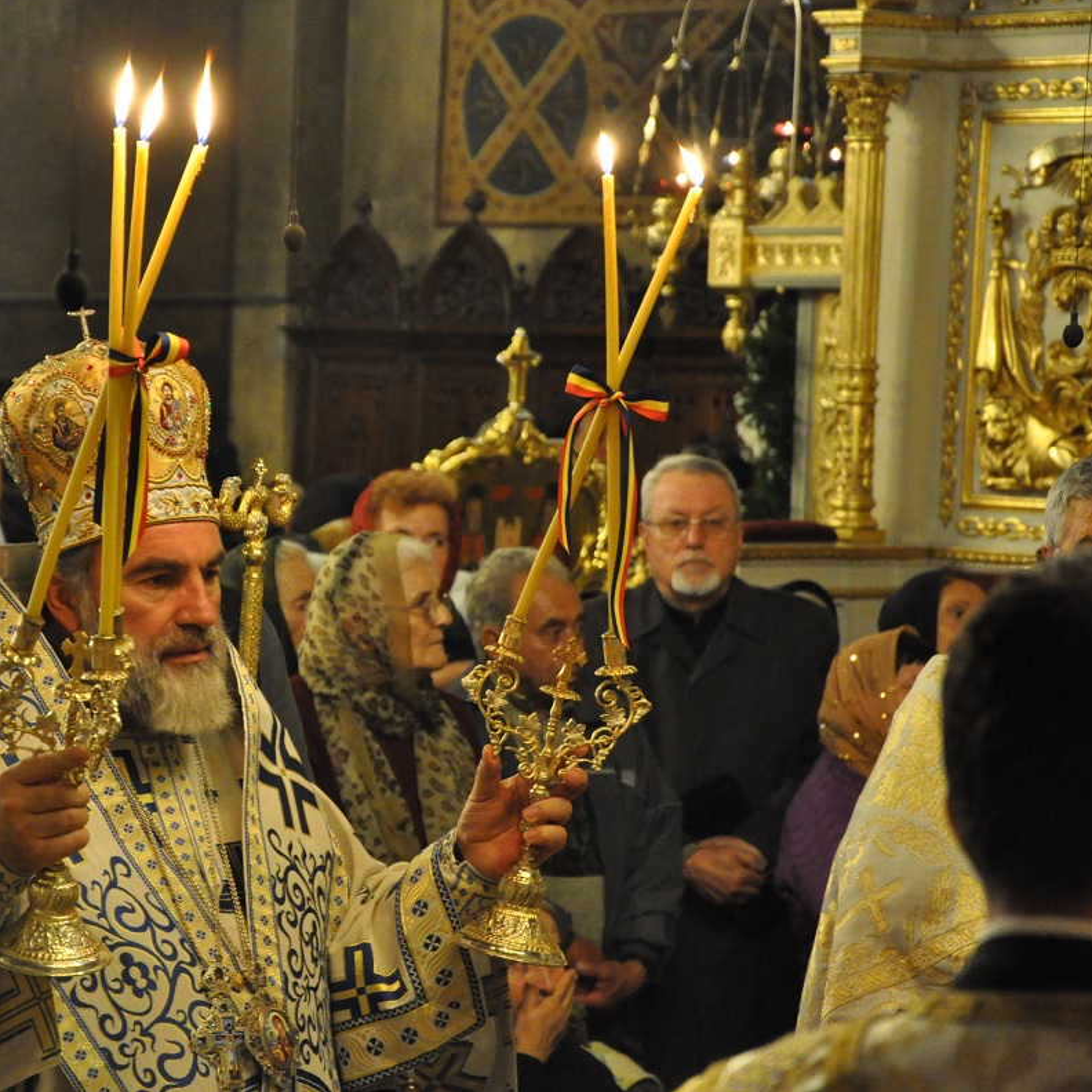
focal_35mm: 145
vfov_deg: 12.1
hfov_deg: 12.1
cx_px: 341
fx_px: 5162
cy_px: 544
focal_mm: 75
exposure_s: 1/15
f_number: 5.3
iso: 3200
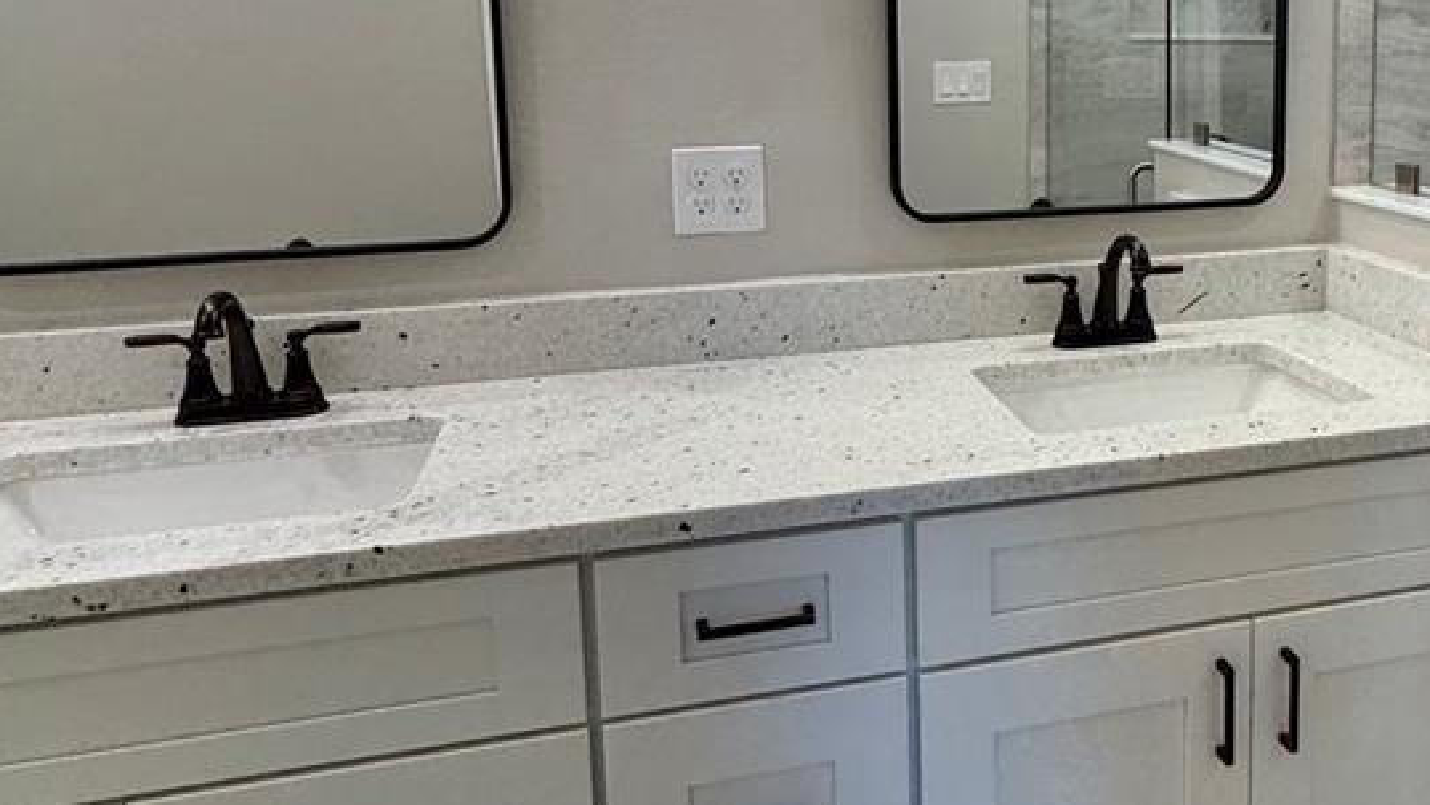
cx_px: 1039
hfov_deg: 55.7
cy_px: 186
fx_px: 1290
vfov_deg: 33.9
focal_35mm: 34
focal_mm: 2.22
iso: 125
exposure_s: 1/120
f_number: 2.2
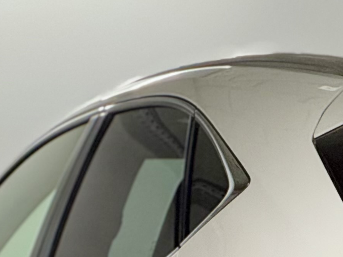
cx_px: 470
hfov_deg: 3.6
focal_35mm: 543
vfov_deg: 2.7
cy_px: 469
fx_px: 5380
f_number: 2.8
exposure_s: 1/50
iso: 200
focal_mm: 15.66
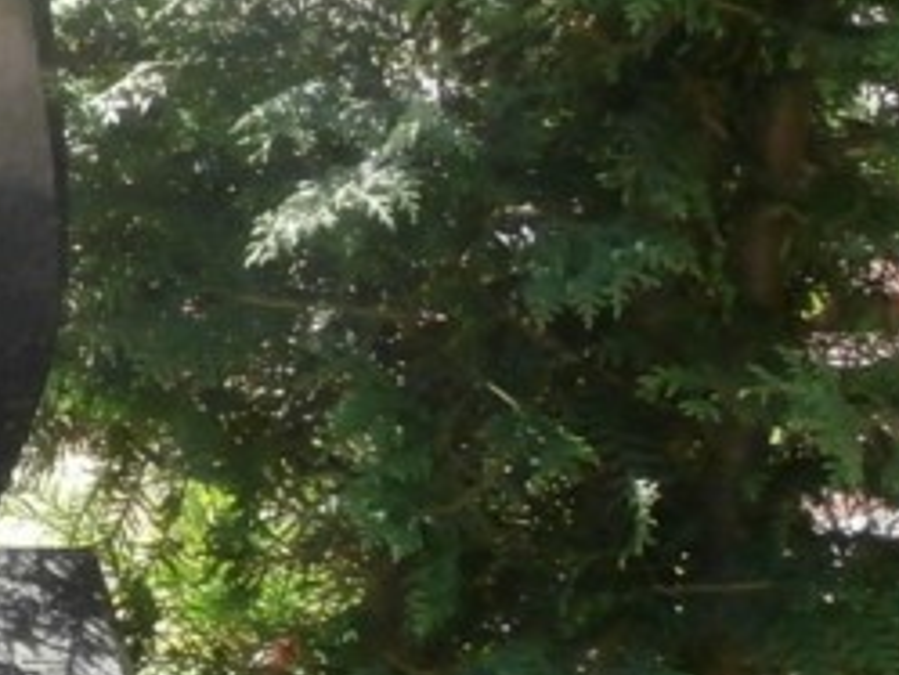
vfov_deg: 7.7
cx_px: -895
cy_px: 155
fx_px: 5015
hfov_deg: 9.6
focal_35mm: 193
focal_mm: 8.29
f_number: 4.2
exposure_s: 1/320
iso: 400
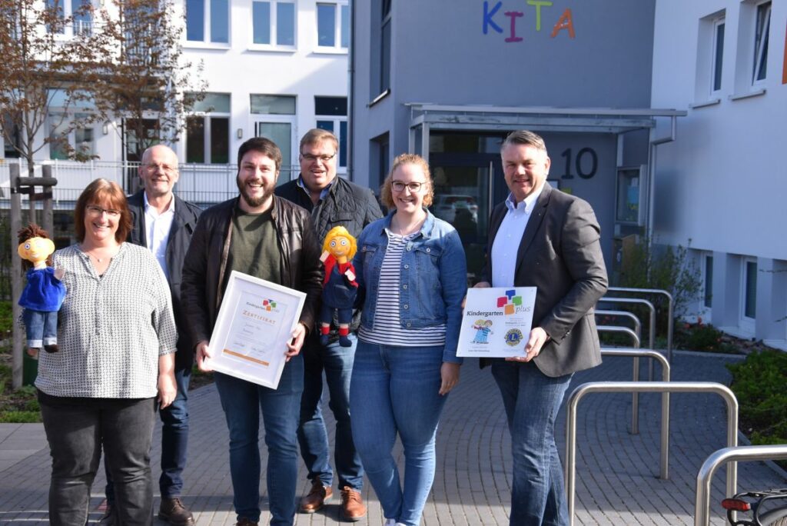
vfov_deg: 26.5
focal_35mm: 51
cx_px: 394
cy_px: 263
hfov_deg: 38.9
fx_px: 1115
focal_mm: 34
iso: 200
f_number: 7.1
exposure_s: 1/250
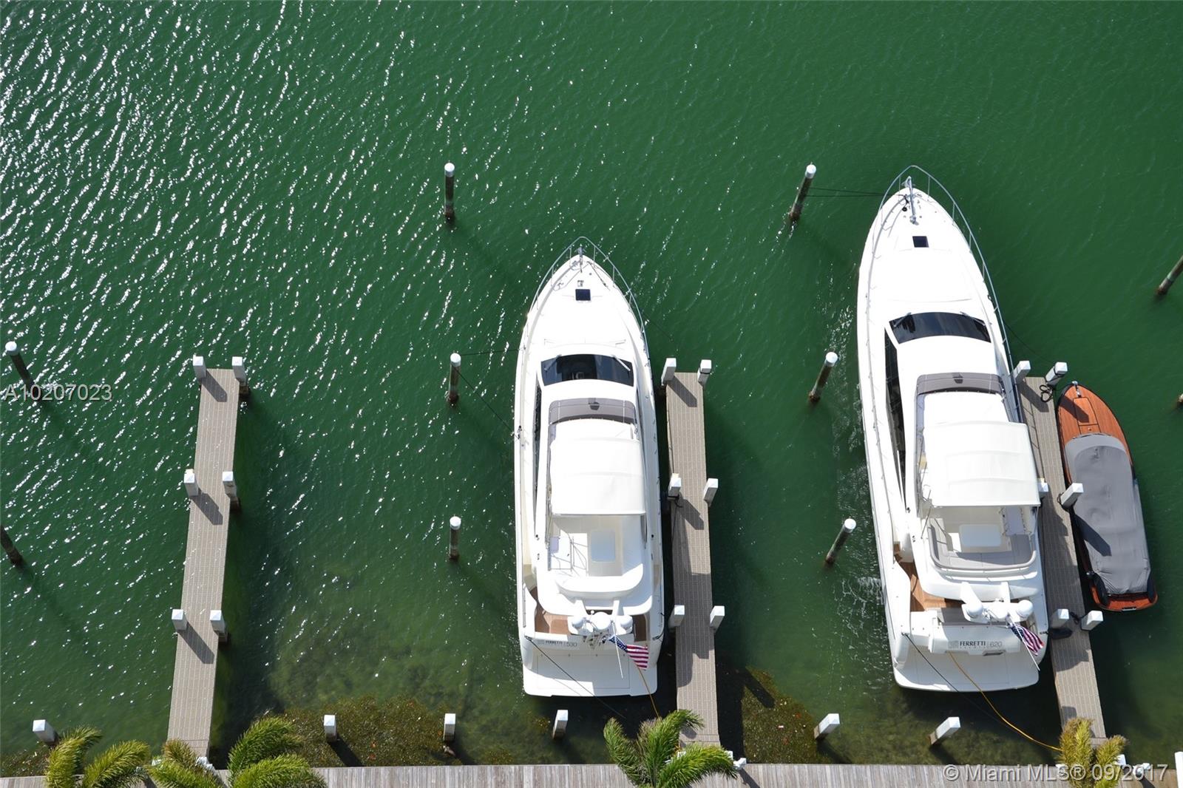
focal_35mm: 52
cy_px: 394
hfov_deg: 37.9
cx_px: 592
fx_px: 1725
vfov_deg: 25.7
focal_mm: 35
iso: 100
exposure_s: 1/320
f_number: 9
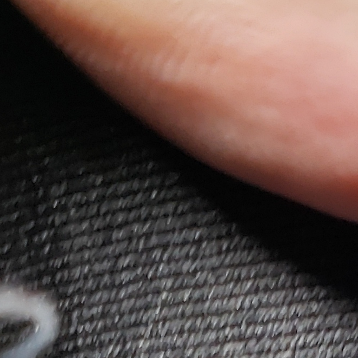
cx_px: 204
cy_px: 643
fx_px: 1638
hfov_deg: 12.5
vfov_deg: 11.6
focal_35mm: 140
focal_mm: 4.3
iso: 80
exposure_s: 1/50
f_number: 2.4
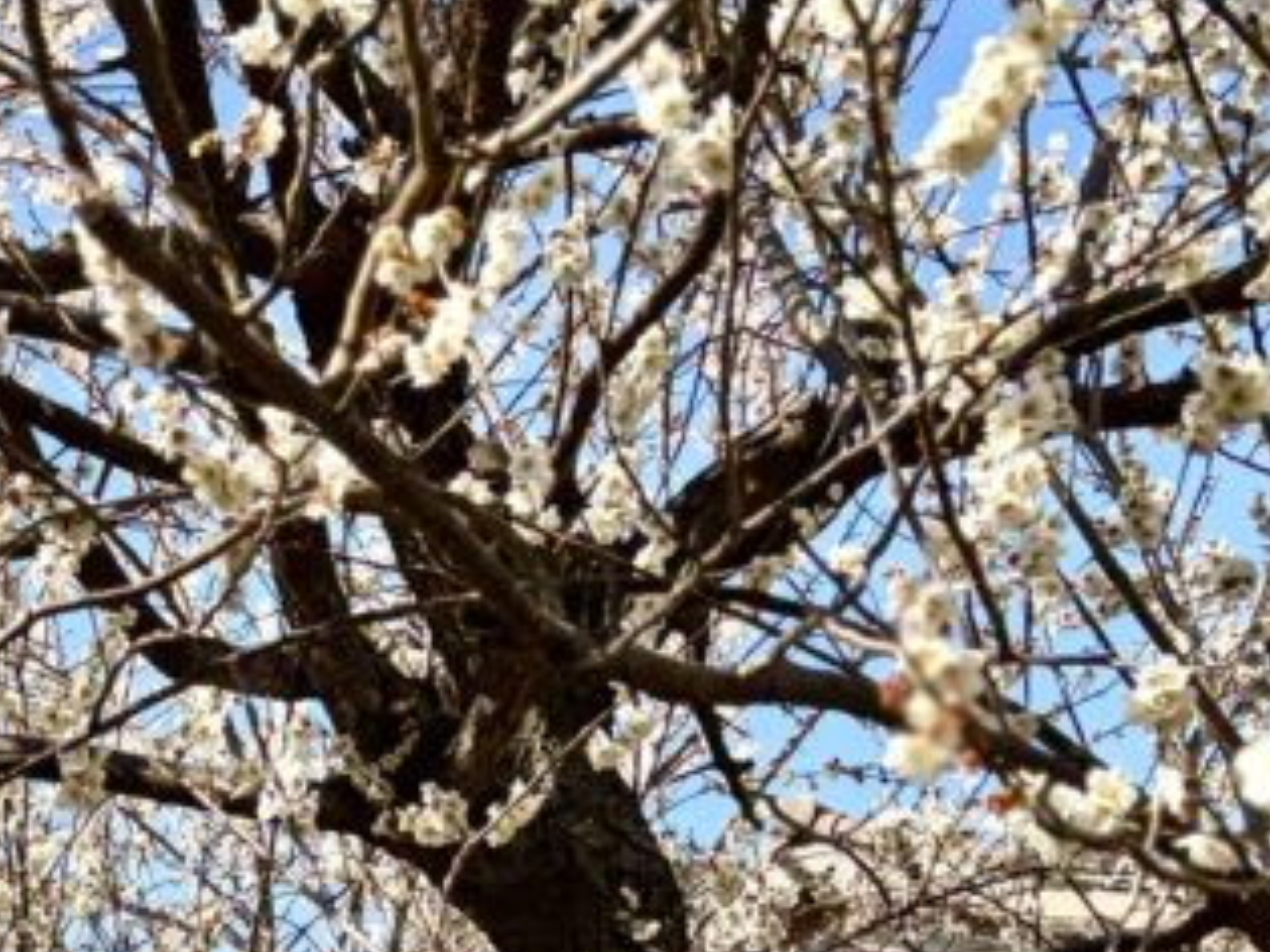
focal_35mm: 99
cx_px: -472
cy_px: 1601
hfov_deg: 18.2
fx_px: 3631
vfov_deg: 13.7
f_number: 1.6
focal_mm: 5.96
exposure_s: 1/2141
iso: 50
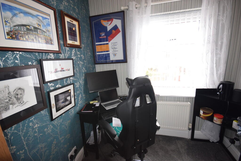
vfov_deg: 77.3
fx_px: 100
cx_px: 120
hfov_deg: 100.4
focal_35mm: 15
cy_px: 80
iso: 800
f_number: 5.6
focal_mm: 10
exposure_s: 1/125
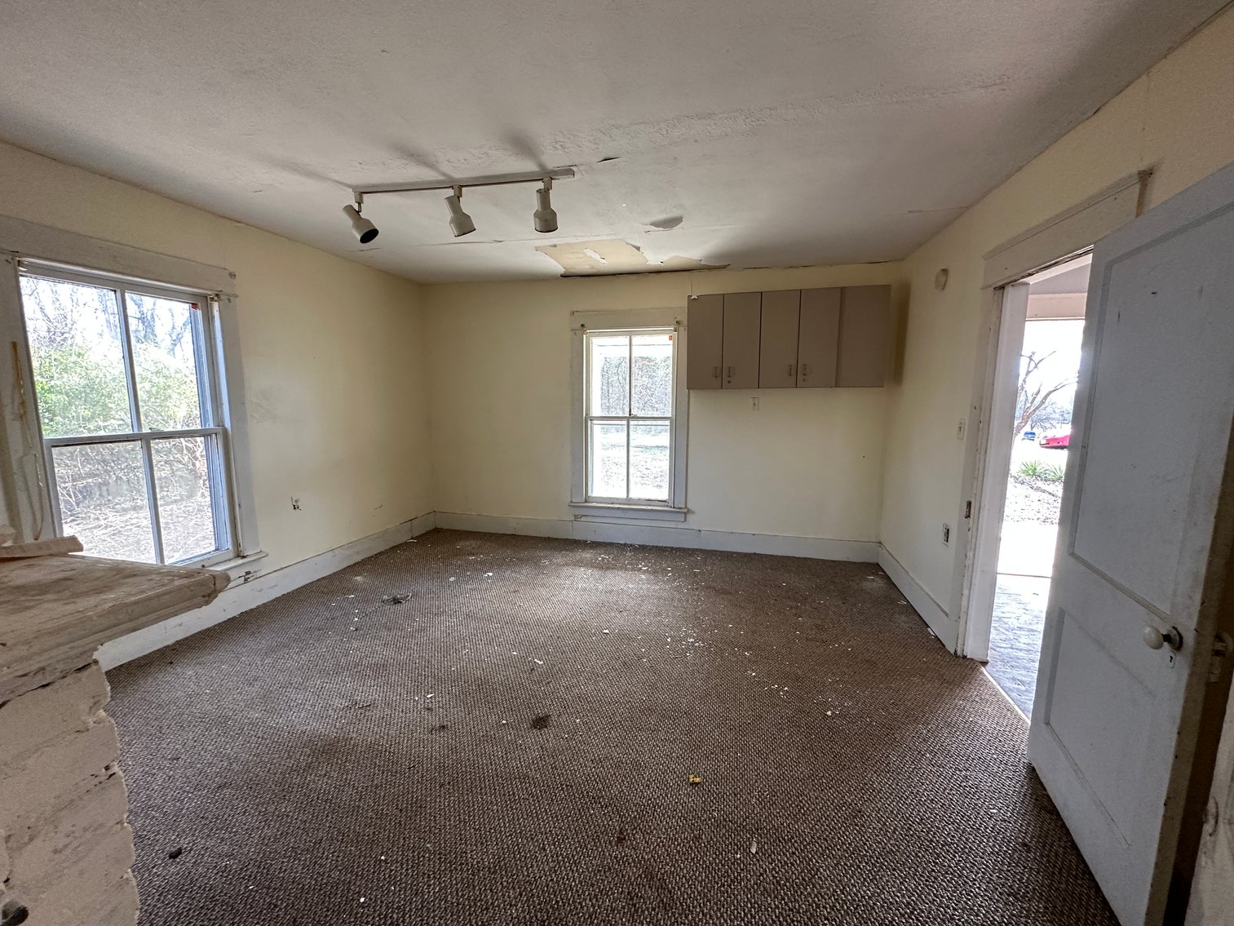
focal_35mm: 14
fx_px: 499
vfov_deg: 85.7
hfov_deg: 102.1
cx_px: 617
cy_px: 463
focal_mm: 2.22
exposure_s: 1/99
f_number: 2.2
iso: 250
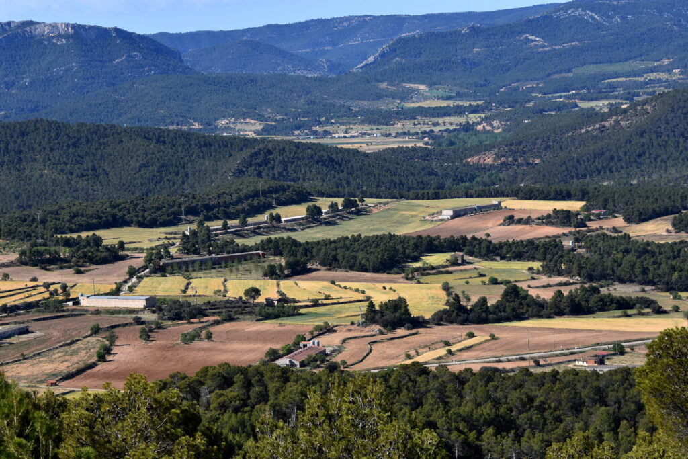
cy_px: 230
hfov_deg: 15.9
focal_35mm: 129
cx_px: 344
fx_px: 2466
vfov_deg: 10.6
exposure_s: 1/500
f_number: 8
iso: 200
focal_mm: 86
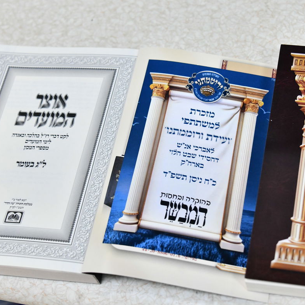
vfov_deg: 20.9
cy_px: 142
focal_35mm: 83
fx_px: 827
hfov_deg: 20.8
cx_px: 204
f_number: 5.6
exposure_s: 1/125
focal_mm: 55
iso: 1600
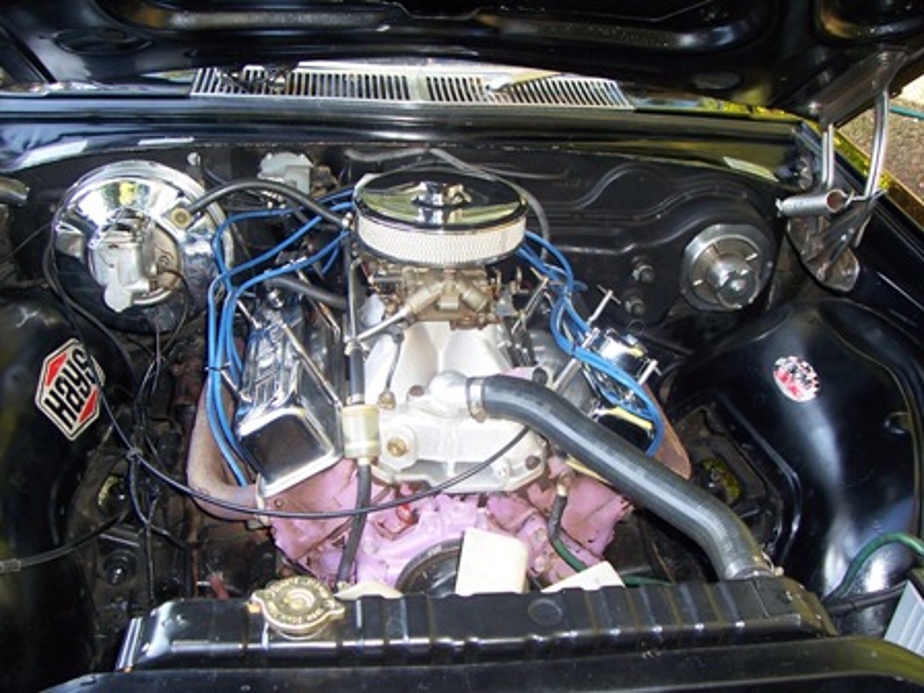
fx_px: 908
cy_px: 346
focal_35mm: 34
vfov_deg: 41.8
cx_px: 462
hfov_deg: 54.0
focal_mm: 5.6
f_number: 2.7
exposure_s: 1/60
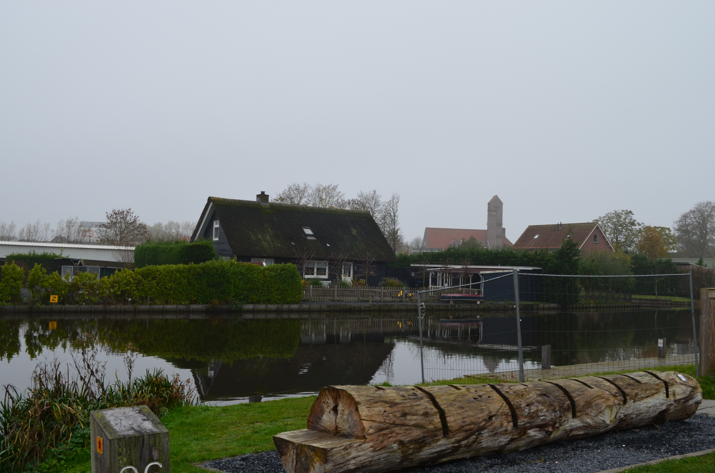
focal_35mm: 36
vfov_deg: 36.7
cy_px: 236
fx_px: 714
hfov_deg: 53.2
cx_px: 358
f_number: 9
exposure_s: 1/40
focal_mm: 24
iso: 400
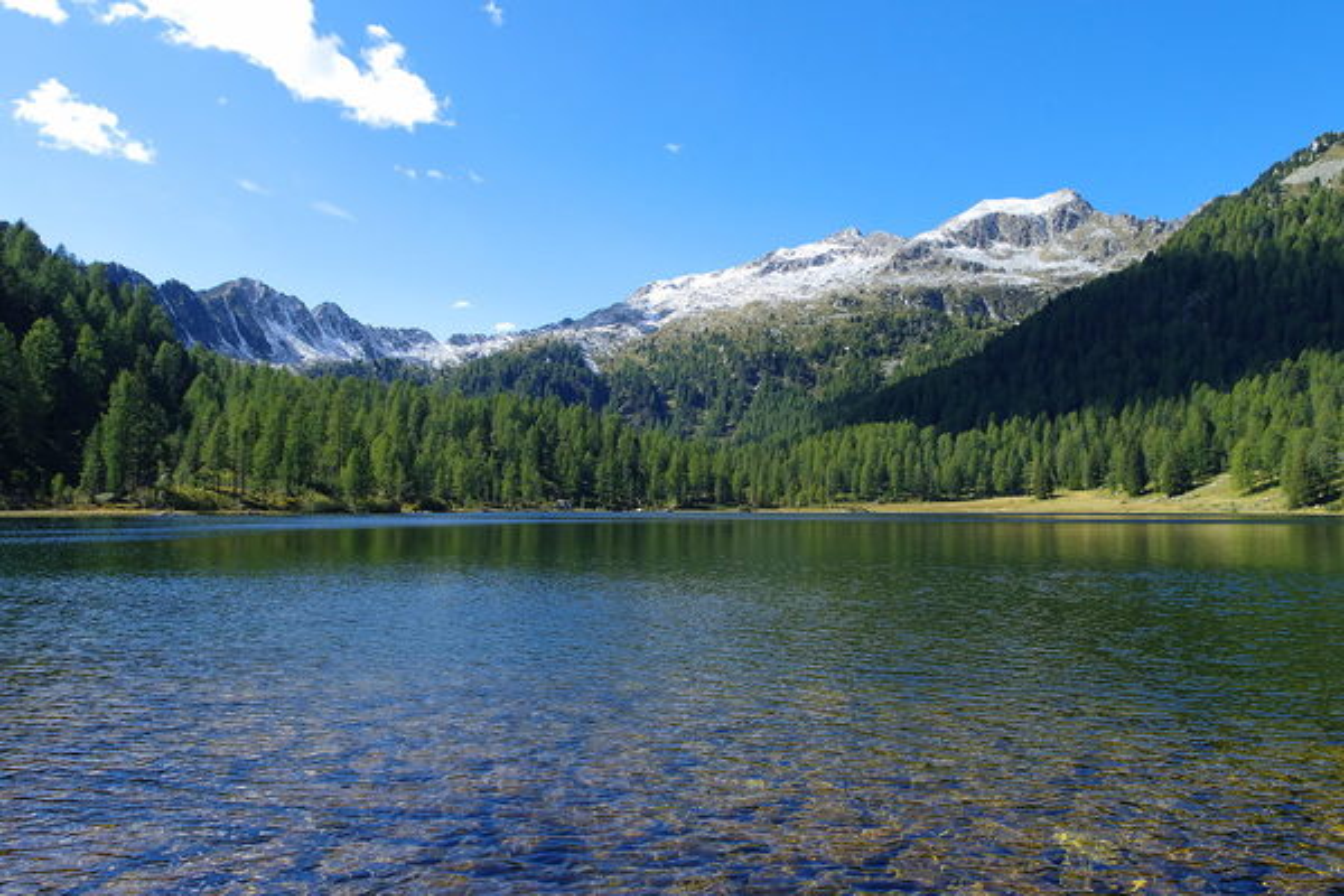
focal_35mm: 22
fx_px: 821
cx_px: 672
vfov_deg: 57.2
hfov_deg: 78.6
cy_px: 448
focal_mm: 15
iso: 400
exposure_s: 1/250
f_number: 13
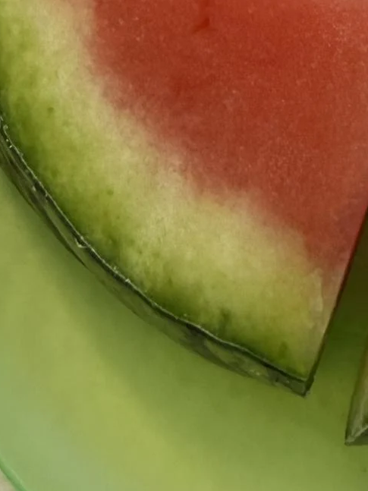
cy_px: -171
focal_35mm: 95
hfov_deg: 14.8
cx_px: 502
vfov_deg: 18.9
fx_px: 1347
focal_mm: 2.22
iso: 80
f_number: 2.2
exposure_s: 1/100
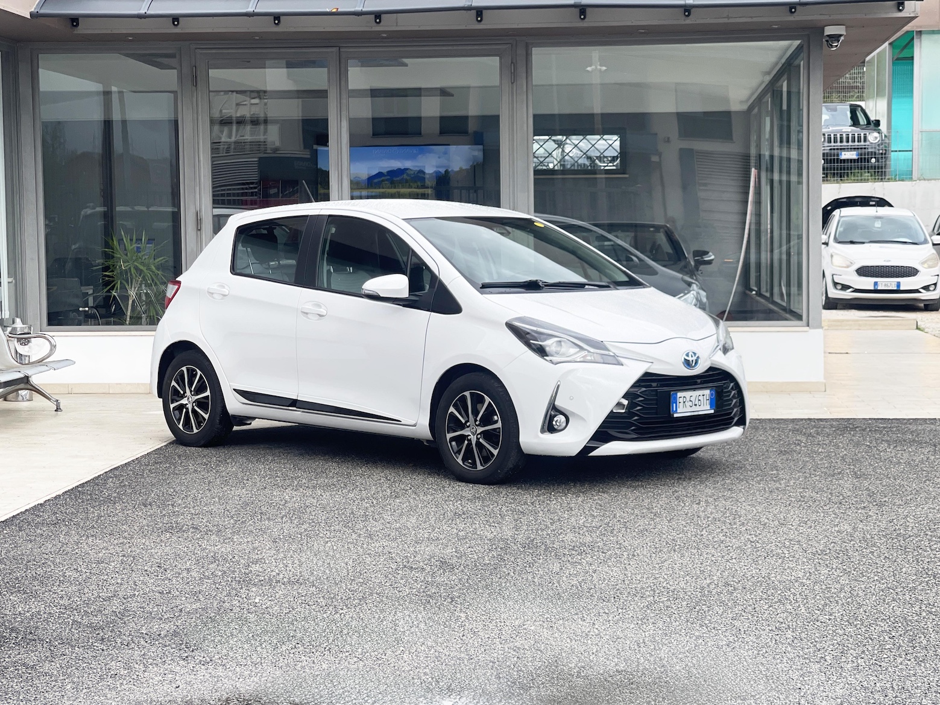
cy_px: 352
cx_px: 470
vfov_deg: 22.9
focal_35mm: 64
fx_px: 1738
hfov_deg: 30.3
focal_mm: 7.5
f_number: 2.2
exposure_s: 1/445
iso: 32
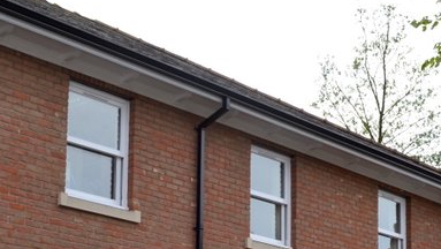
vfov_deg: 14.1
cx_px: 216
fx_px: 959
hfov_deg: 25.9
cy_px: 331
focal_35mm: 82
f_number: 7.1
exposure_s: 1/200
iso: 100
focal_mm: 20
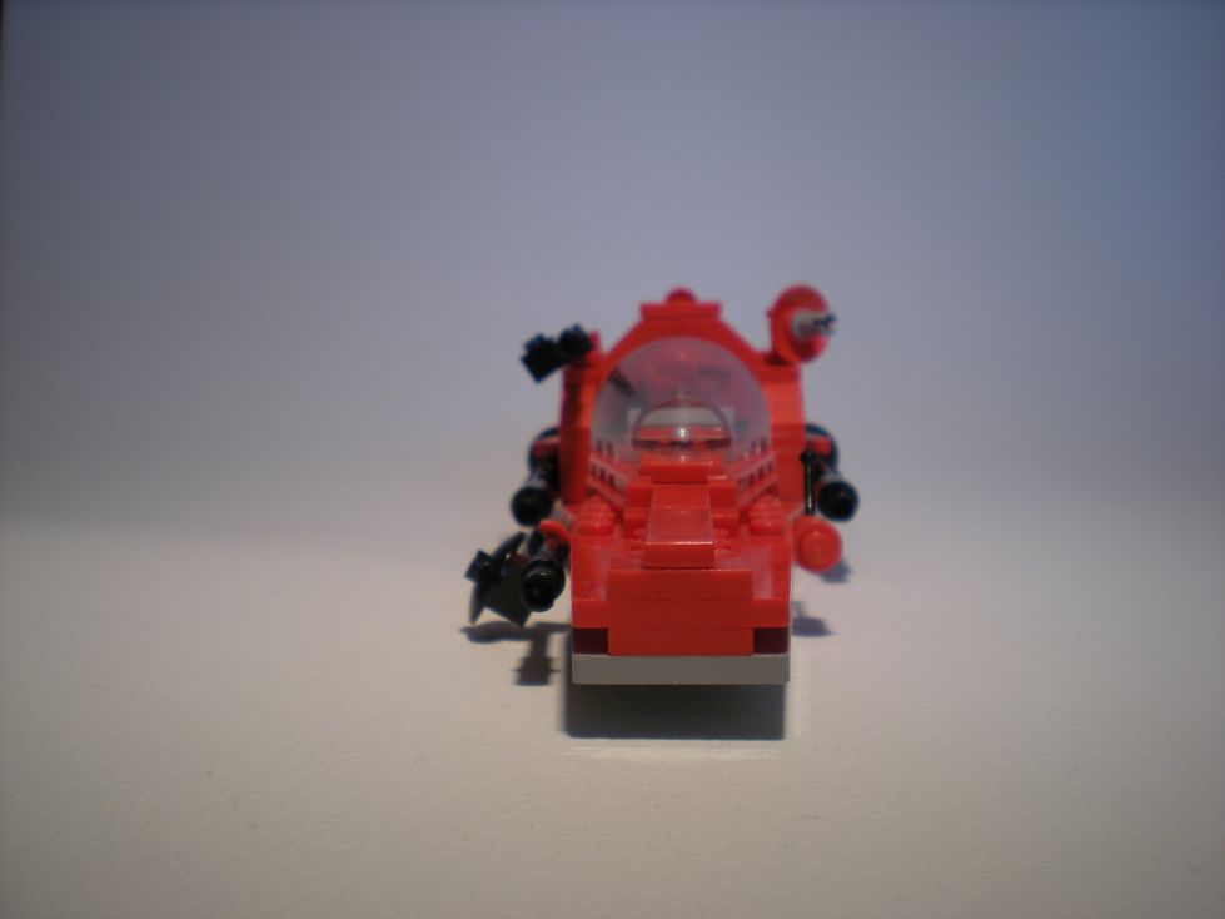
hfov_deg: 49.0
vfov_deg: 37.7
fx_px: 1345
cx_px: 612
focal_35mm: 38
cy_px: 460
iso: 64
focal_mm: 6.3
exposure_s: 1/80
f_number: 3.1
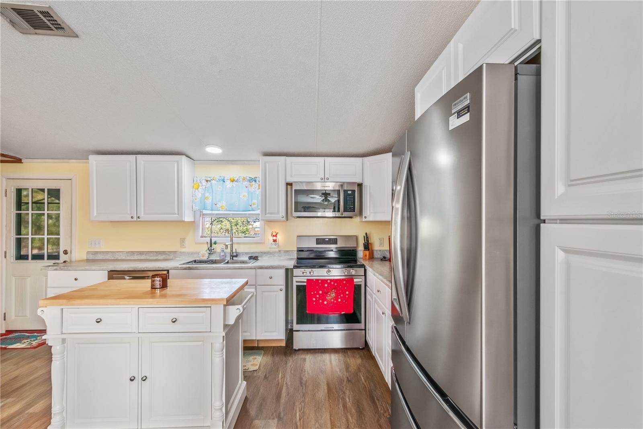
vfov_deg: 77.3
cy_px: 214
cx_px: 322
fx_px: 268
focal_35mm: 15
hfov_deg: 100.4
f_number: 9
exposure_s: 1/6
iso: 250
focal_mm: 10
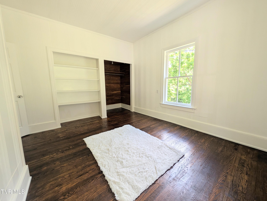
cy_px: 100
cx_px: 134
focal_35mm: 12
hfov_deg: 110.5
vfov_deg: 94.6
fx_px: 93
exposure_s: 1/188
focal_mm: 2.23
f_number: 1.95
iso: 79
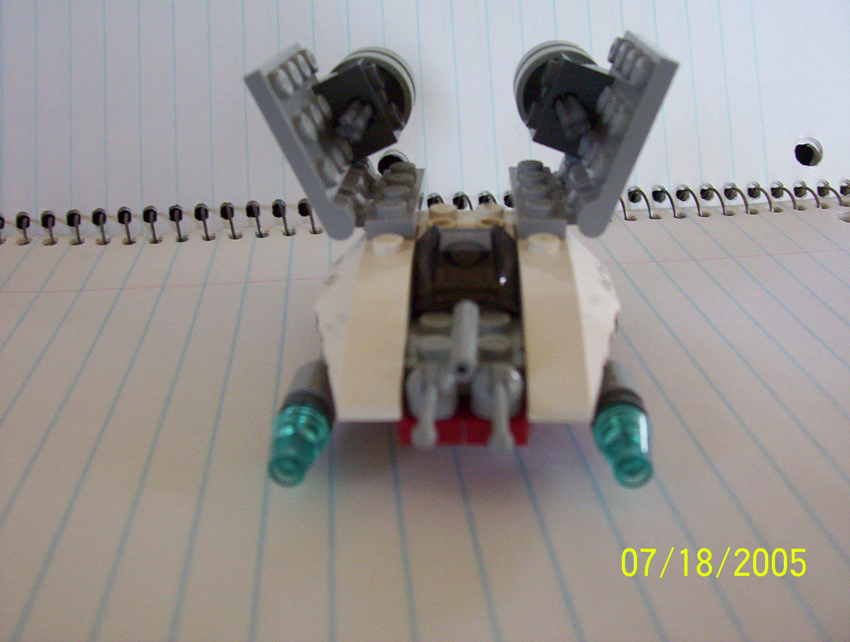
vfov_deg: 33.7
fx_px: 1058
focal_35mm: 43
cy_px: 321
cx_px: 425
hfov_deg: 43.8
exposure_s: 1/33.2
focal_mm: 5.77
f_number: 2.73
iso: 200
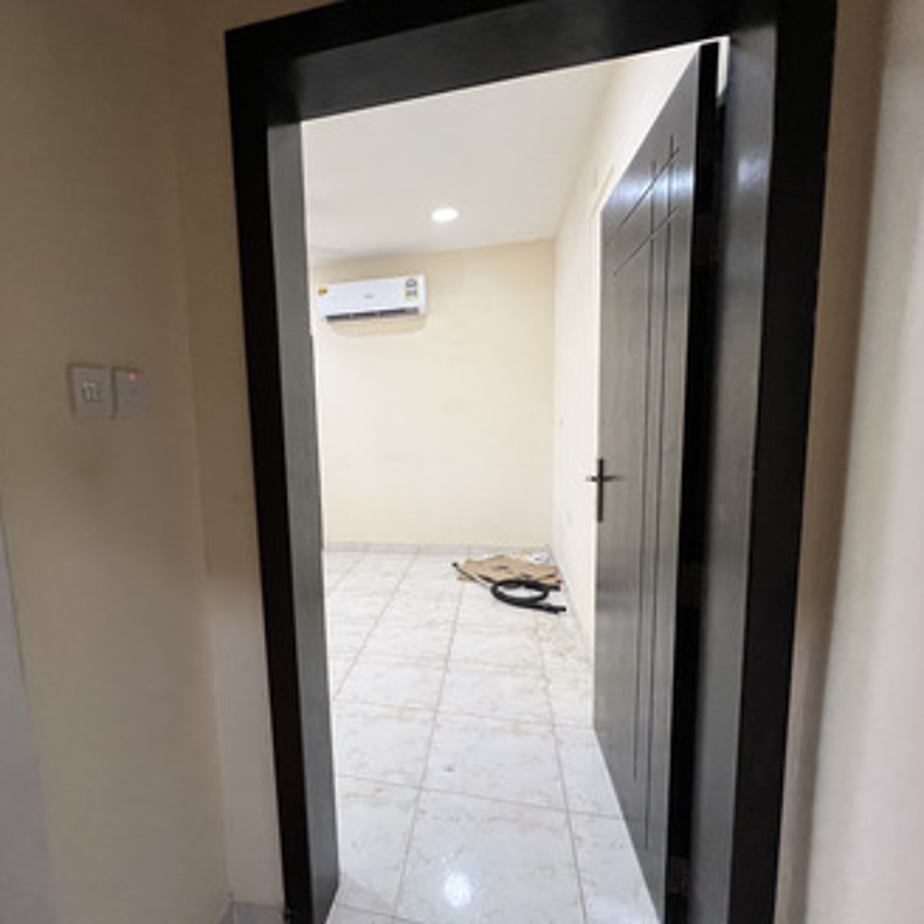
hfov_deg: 86.2
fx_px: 483
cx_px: 362
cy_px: 480
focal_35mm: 16
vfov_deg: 87.4
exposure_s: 1/57
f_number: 1.8
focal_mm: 1.57
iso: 200
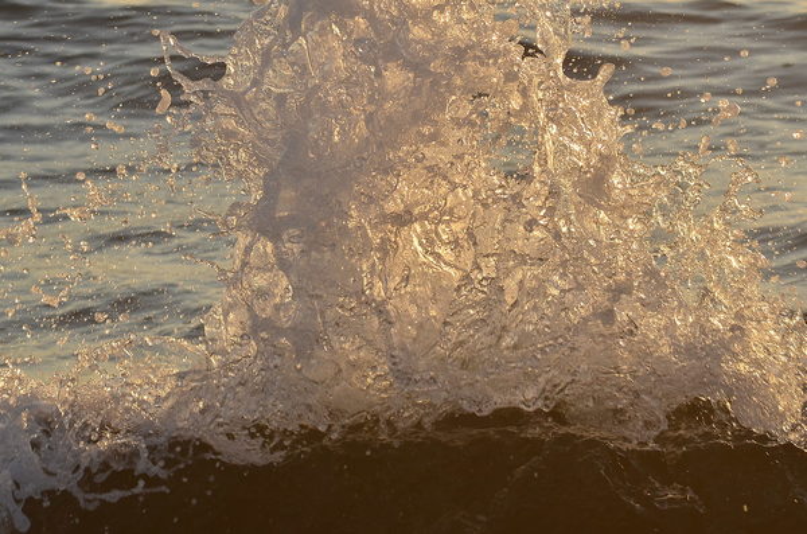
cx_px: 404
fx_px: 6709
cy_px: 267
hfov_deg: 6.9
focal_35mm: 300
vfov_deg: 4.6
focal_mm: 200
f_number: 13
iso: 320
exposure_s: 1/500
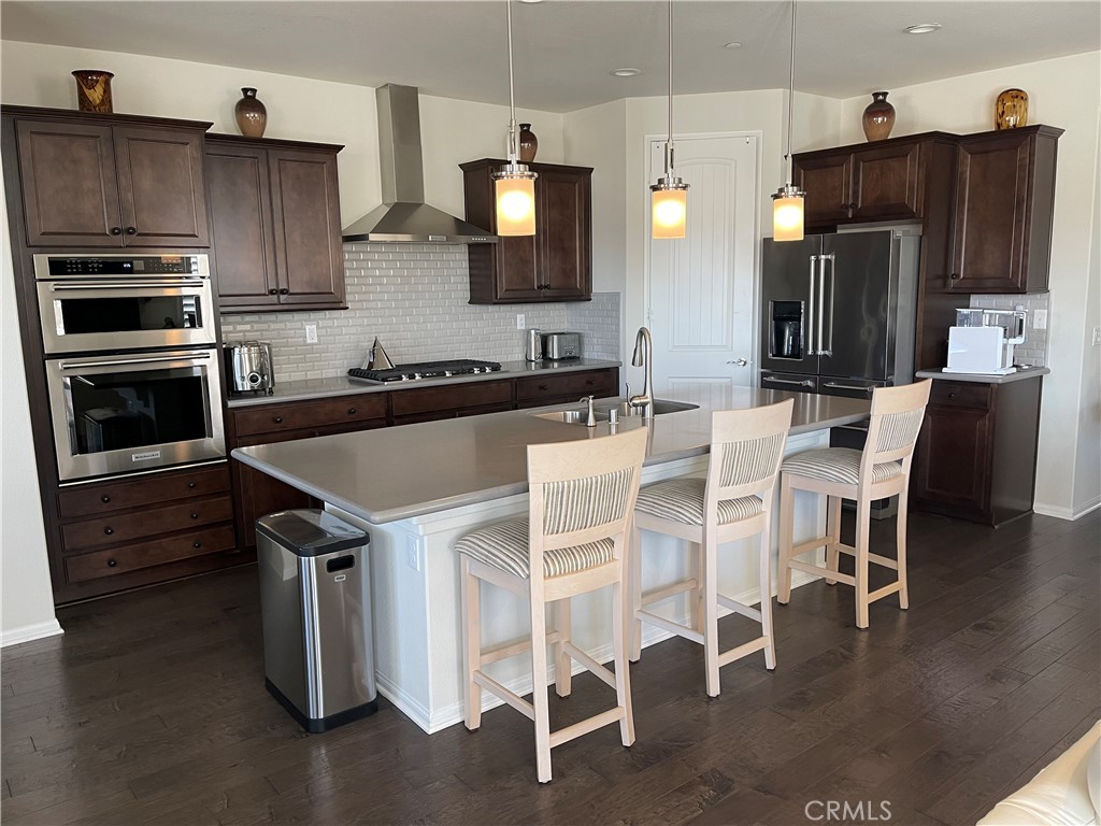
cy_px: 413
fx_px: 795
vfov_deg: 54.9
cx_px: 550
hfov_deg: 69.4
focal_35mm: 25
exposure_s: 1/60
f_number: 1.6
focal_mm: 5.1
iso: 125
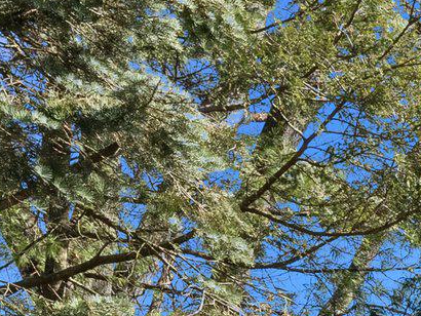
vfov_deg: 10.0
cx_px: 1020
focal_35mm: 144
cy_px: 484
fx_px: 1752
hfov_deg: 11.3
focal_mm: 30
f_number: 11
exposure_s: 1/250
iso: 500
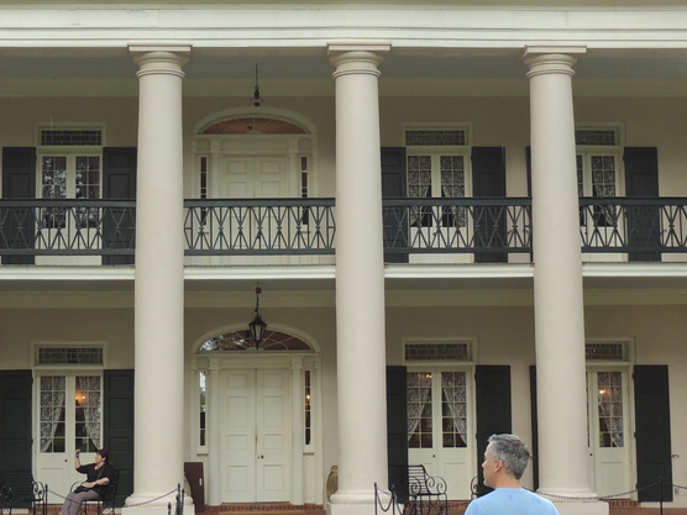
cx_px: 258
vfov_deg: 19.4
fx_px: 1508
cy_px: 230
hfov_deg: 25.6
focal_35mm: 76
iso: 100
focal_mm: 5.8
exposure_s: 1/50
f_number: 3.2
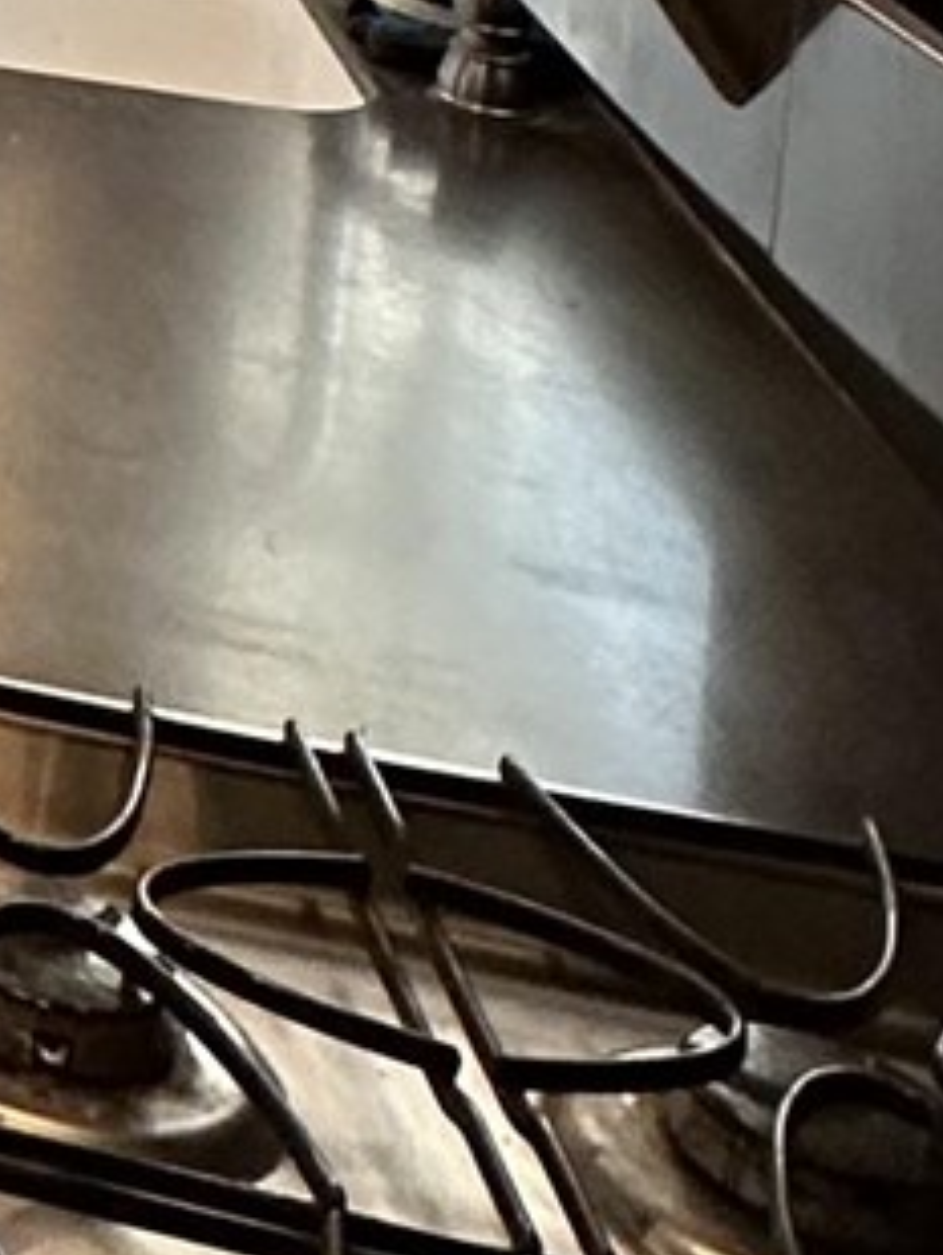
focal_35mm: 104
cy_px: -1121
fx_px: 3772
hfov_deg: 10.4
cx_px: -1829
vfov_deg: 15.7
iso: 250
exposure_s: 1/120
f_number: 2.2
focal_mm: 2.22
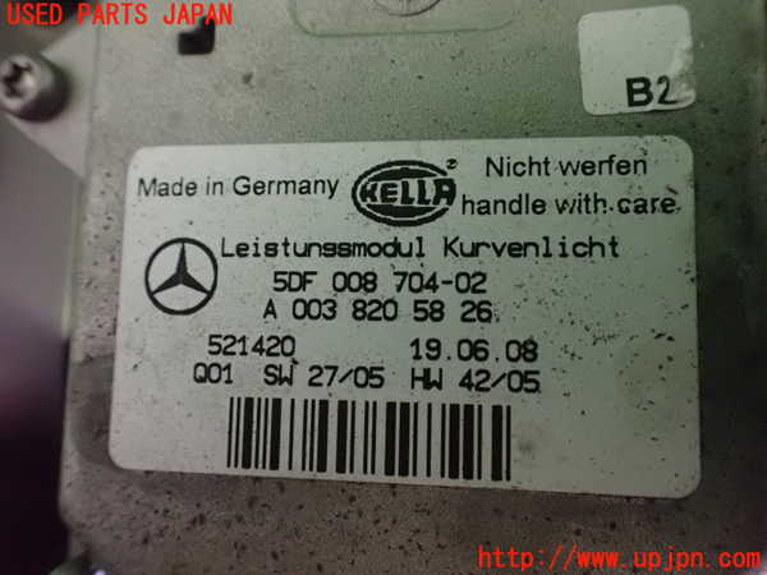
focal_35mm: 30
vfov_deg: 46.8
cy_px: 288
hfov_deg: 60.0
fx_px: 665
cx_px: 384
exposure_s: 1/30
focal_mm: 5.4
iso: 1600
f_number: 2.3
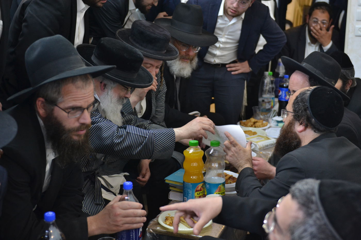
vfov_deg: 23.8
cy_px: 120
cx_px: 180
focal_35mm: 57
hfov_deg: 35.1
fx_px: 571
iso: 800
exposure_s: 1/80
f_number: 2.8
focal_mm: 38
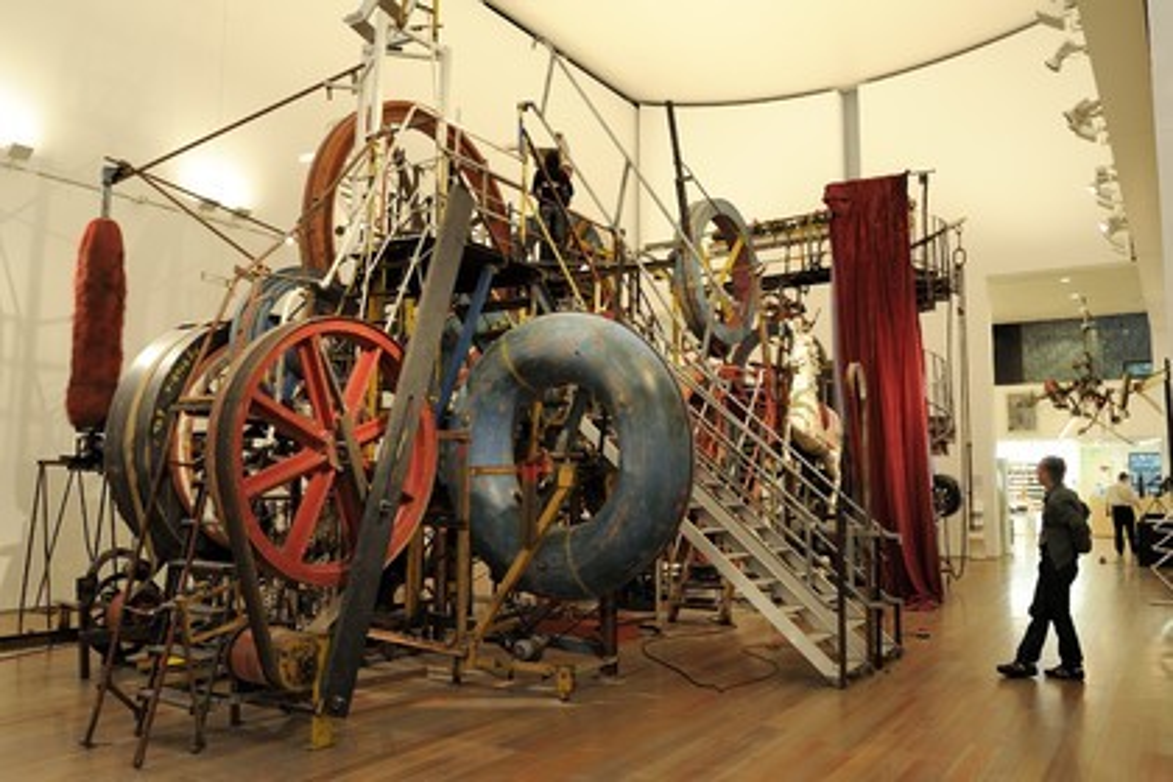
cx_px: 586
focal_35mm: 27
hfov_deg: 67.4
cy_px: 391
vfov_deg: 47.9
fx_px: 880
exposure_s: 1/6
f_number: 8
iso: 800
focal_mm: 27
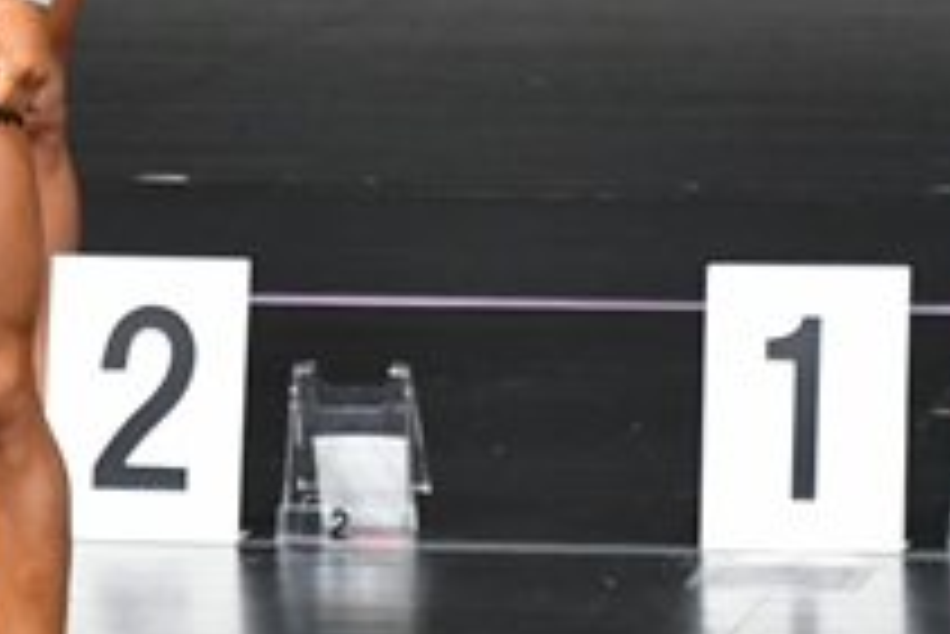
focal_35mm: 1046
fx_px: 27621
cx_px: -187
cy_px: 0
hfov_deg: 2.0
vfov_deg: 1.3
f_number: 5.6
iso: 4000
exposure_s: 1/400
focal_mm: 190
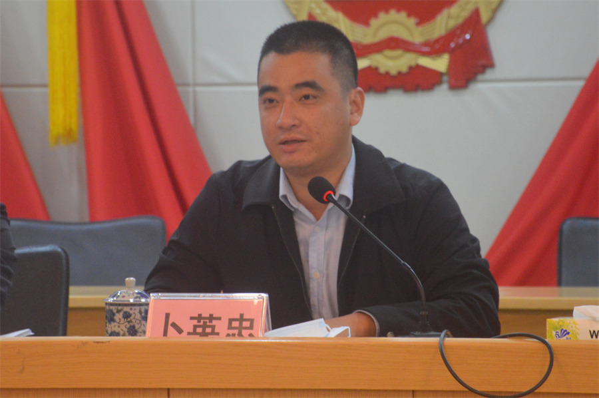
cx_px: 300
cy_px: 199
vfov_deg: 9.3
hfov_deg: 14.0
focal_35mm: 147
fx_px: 2443
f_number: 5.6
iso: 2200
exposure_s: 1/60
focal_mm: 98
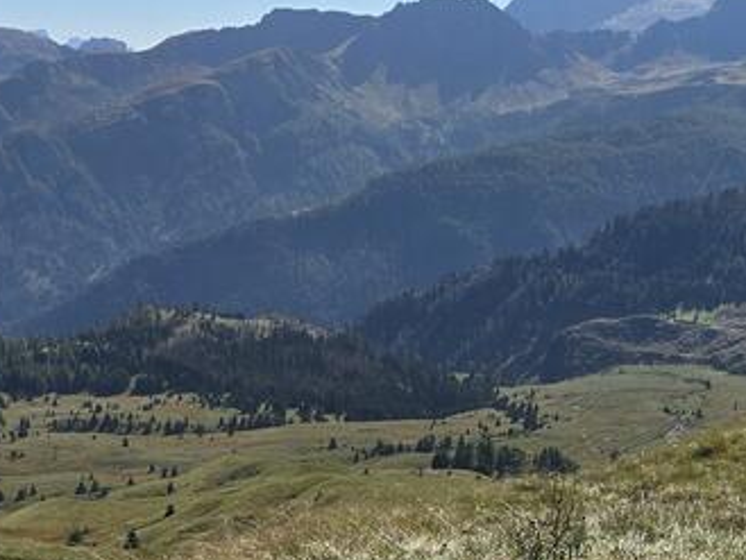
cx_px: 1025
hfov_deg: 23.2
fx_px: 1552
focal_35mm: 72
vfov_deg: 20.3
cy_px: 162
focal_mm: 6.3
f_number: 1.7
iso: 12
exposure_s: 1/1245
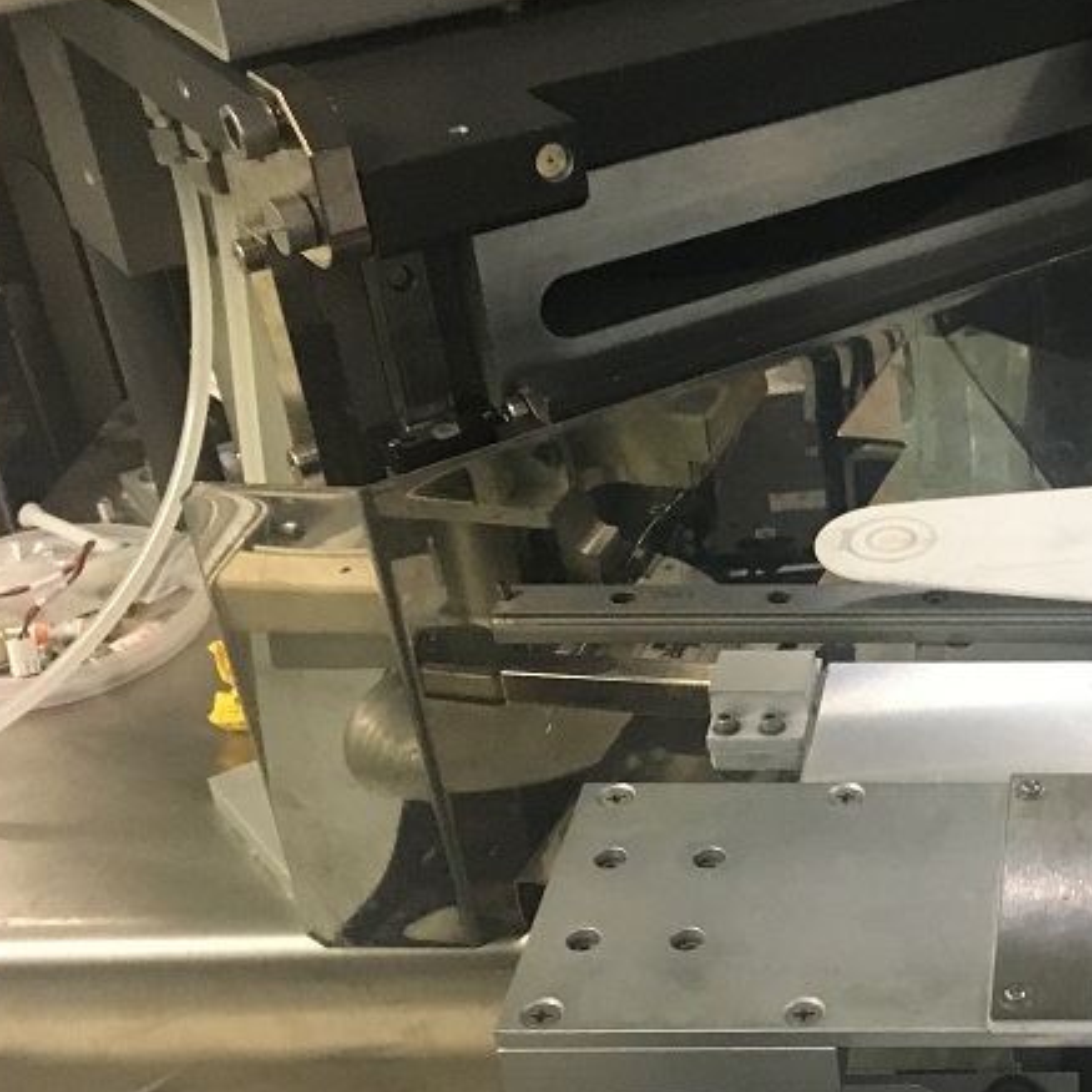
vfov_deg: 29.0
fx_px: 2106
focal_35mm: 59
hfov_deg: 27.1
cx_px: 1144
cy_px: 686
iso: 200
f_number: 2.2
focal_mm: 4.15
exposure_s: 1/25
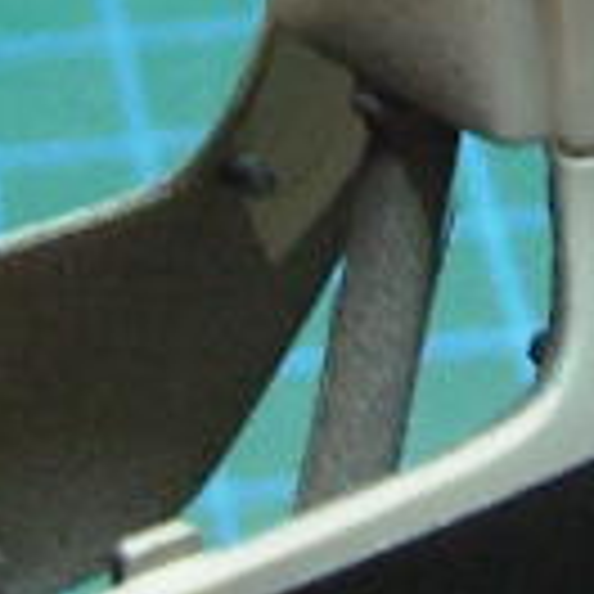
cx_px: 346
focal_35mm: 260
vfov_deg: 6.7
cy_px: 22
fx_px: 5048
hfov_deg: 6.7
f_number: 2.8
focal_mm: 7.9
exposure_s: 1/8
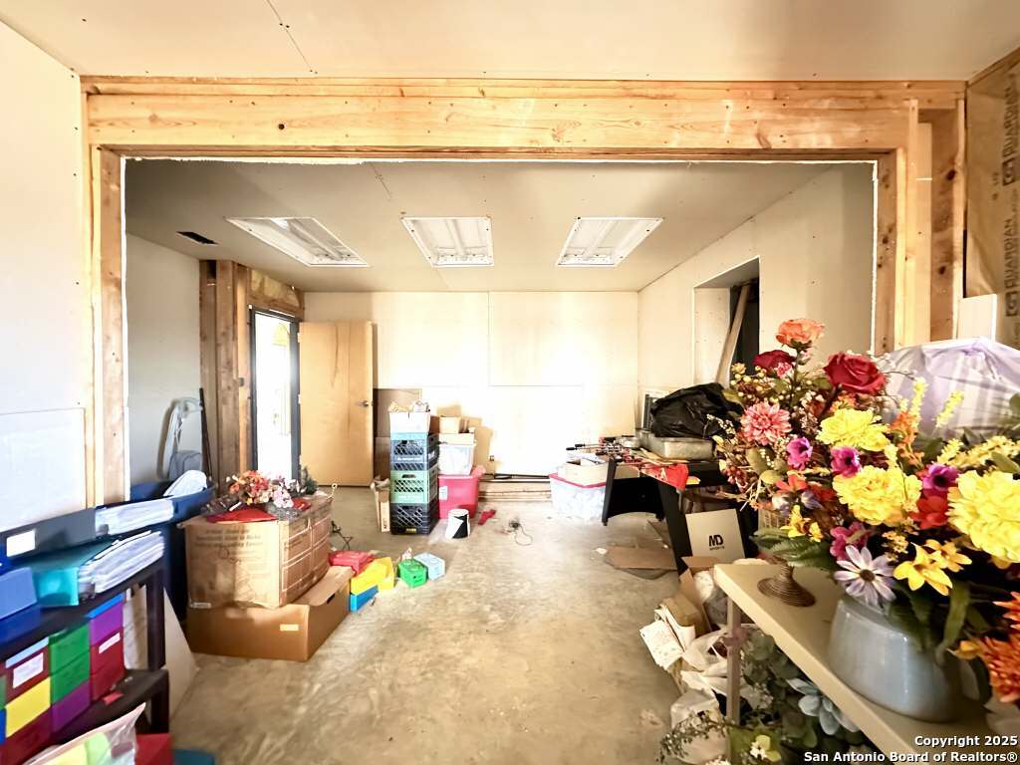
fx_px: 413
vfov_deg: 85.7
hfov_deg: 102.1
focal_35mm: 14
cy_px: 382
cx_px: 510
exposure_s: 1/15
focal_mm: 2.22
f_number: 2.2
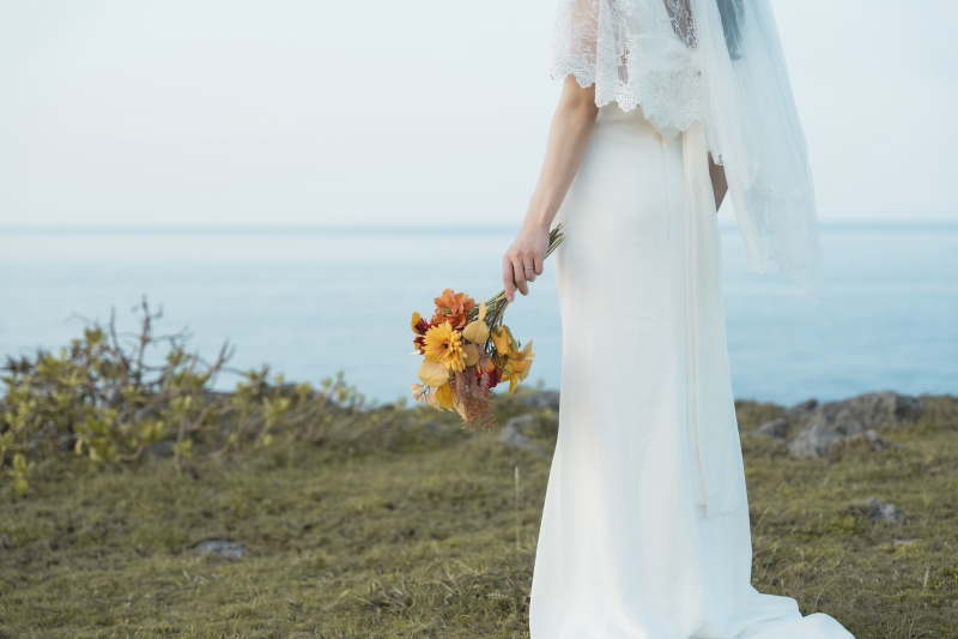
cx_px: 479
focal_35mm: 64
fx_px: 1705
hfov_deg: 31.4
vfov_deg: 21.2
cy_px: 320
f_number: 2.8
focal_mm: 64.1
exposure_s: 1/1000
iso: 200
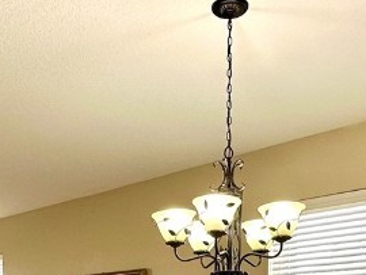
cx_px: 165
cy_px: 359
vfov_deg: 24.1
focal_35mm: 53
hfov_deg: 36.1
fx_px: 561
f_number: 2.2
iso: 80
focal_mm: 2.22
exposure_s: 1/120
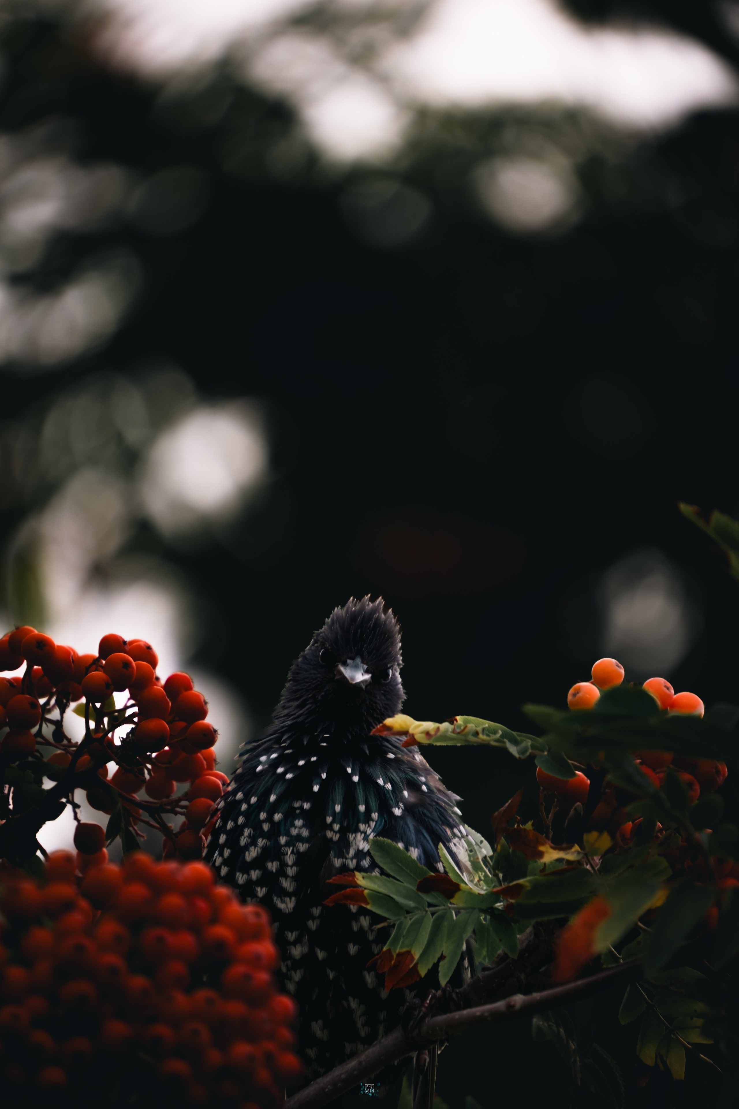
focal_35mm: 373
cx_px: 370
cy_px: 554
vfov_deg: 5.5
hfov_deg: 3.7
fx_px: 11484
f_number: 6.3
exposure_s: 1/125
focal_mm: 248.6
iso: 200
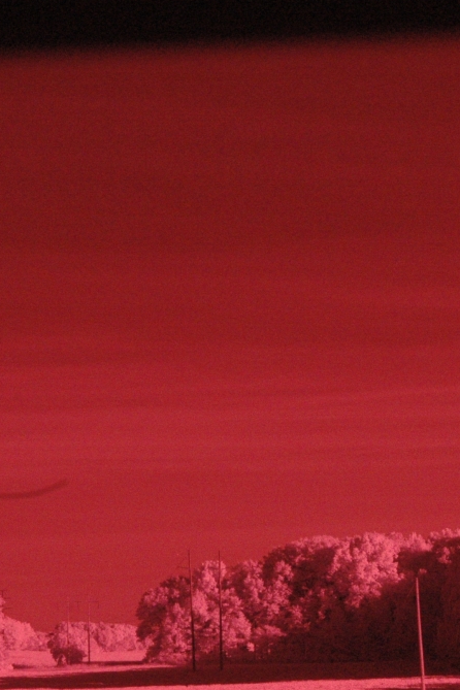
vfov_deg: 13.3
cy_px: 382
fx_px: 2950
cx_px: 456
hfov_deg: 8.9
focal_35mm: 154
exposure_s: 1/1000
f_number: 16
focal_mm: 55
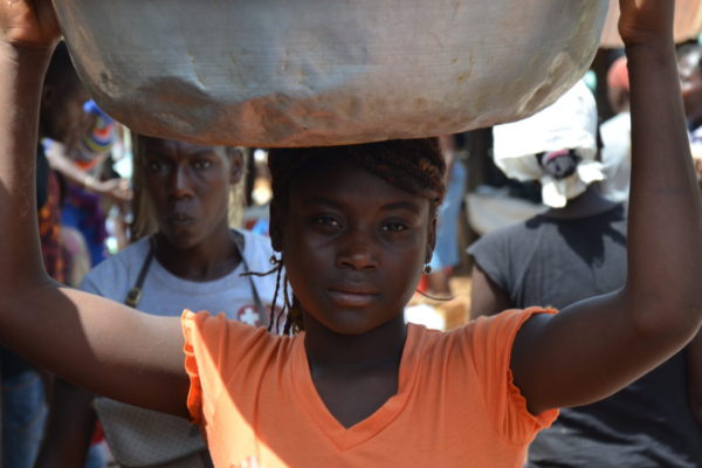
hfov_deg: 18.2
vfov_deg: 12.2
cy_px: 234
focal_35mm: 112
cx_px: 351
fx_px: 2194
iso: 200
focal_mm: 75
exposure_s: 1/250
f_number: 8
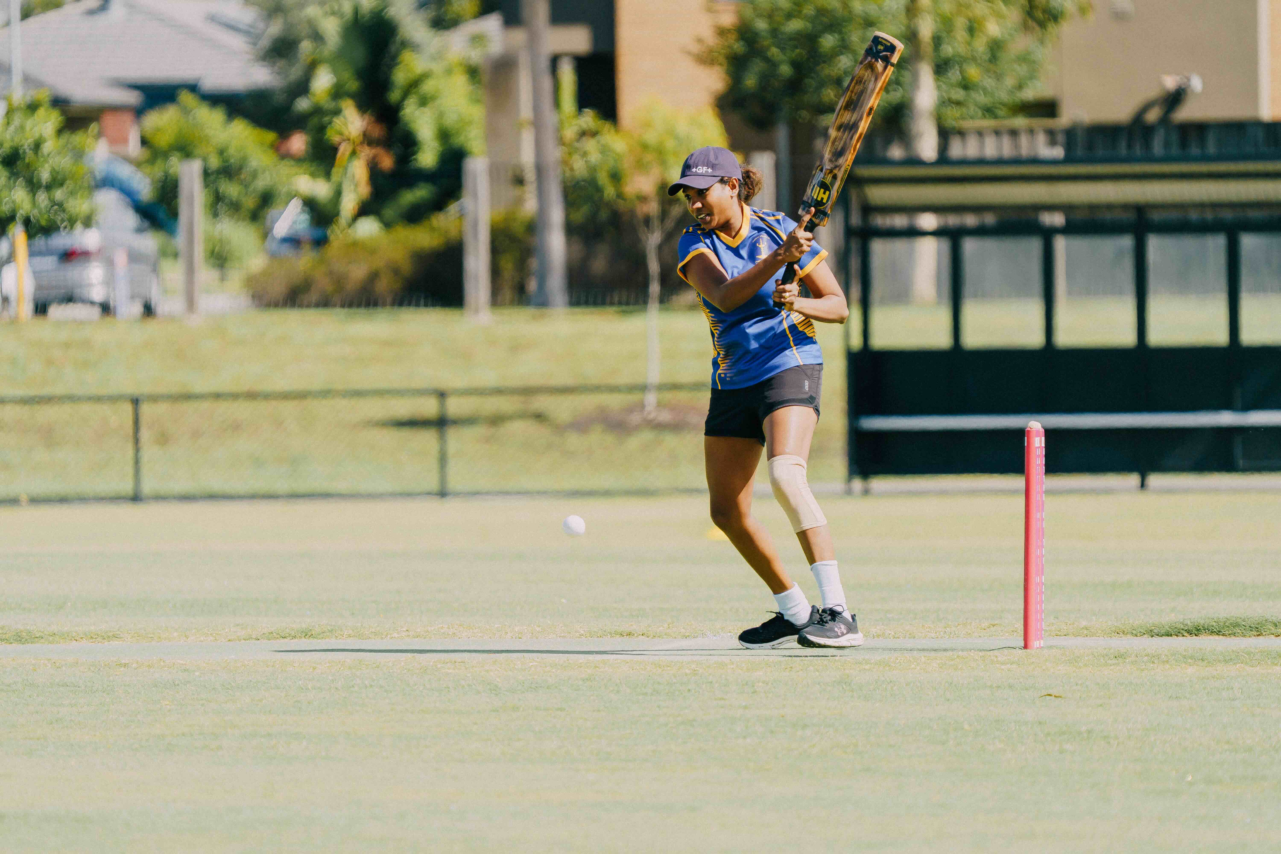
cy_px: 427
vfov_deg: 3.3
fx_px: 14908
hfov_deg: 4.9
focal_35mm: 419
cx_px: 640
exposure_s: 1/1000
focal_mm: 419
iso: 400
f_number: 6.3
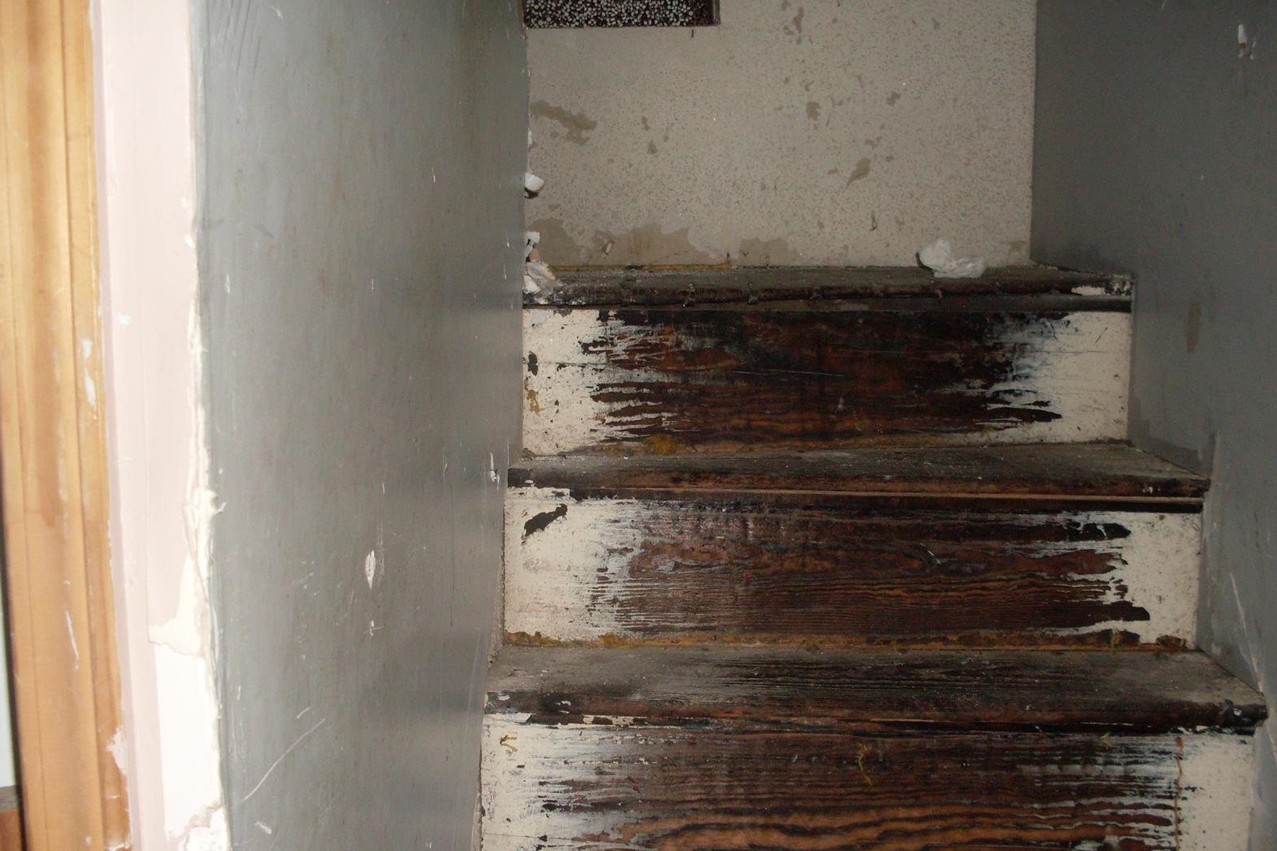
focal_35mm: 40
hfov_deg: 48.5
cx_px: 642
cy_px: 476
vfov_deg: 33.4
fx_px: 1419
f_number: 2.8
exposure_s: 1/45
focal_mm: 6.3
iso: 100
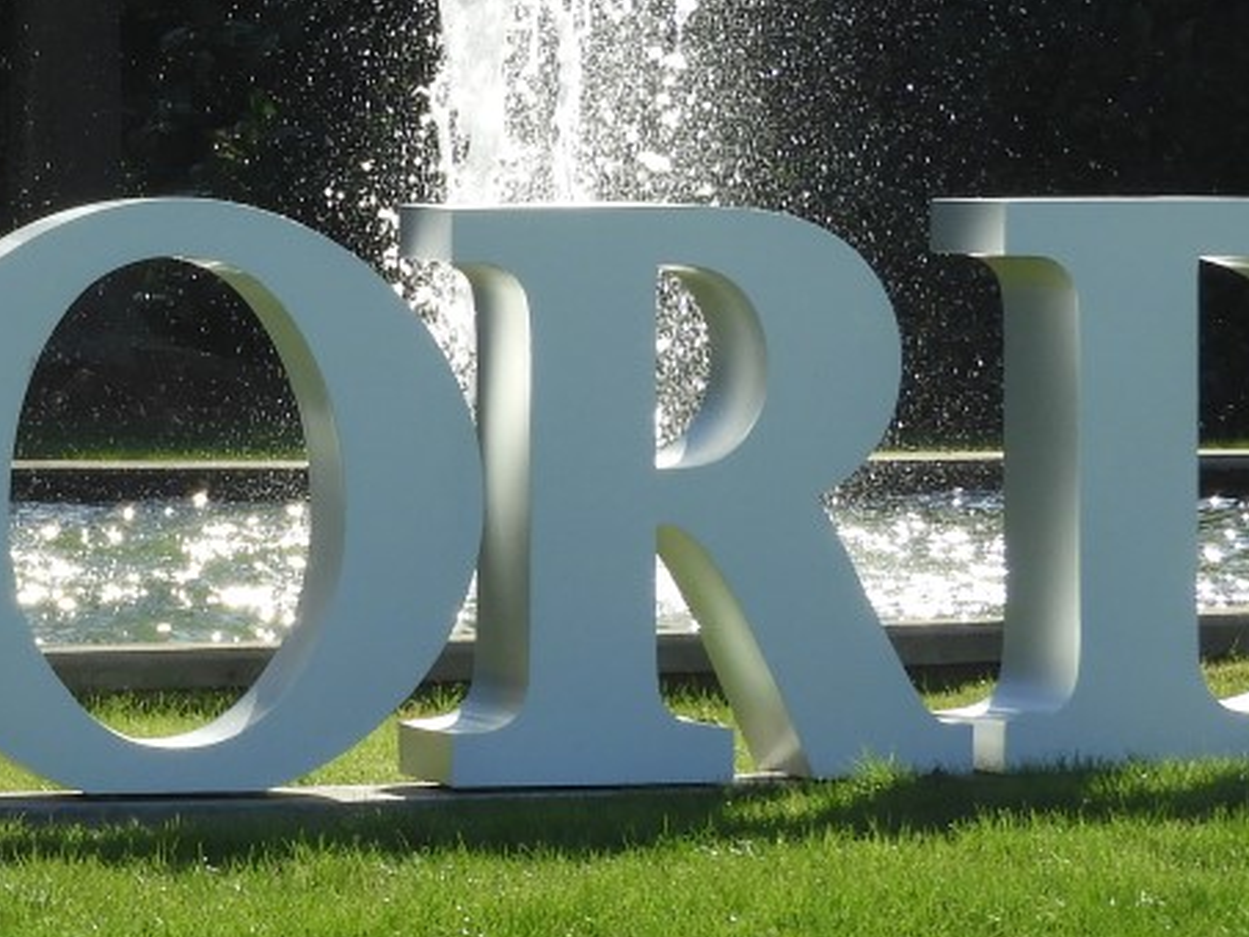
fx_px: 12054
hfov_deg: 5.9
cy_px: 322
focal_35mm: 334
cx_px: -469
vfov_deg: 4.5
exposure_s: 1/400
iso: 100
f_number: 4.8
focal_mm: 18.8
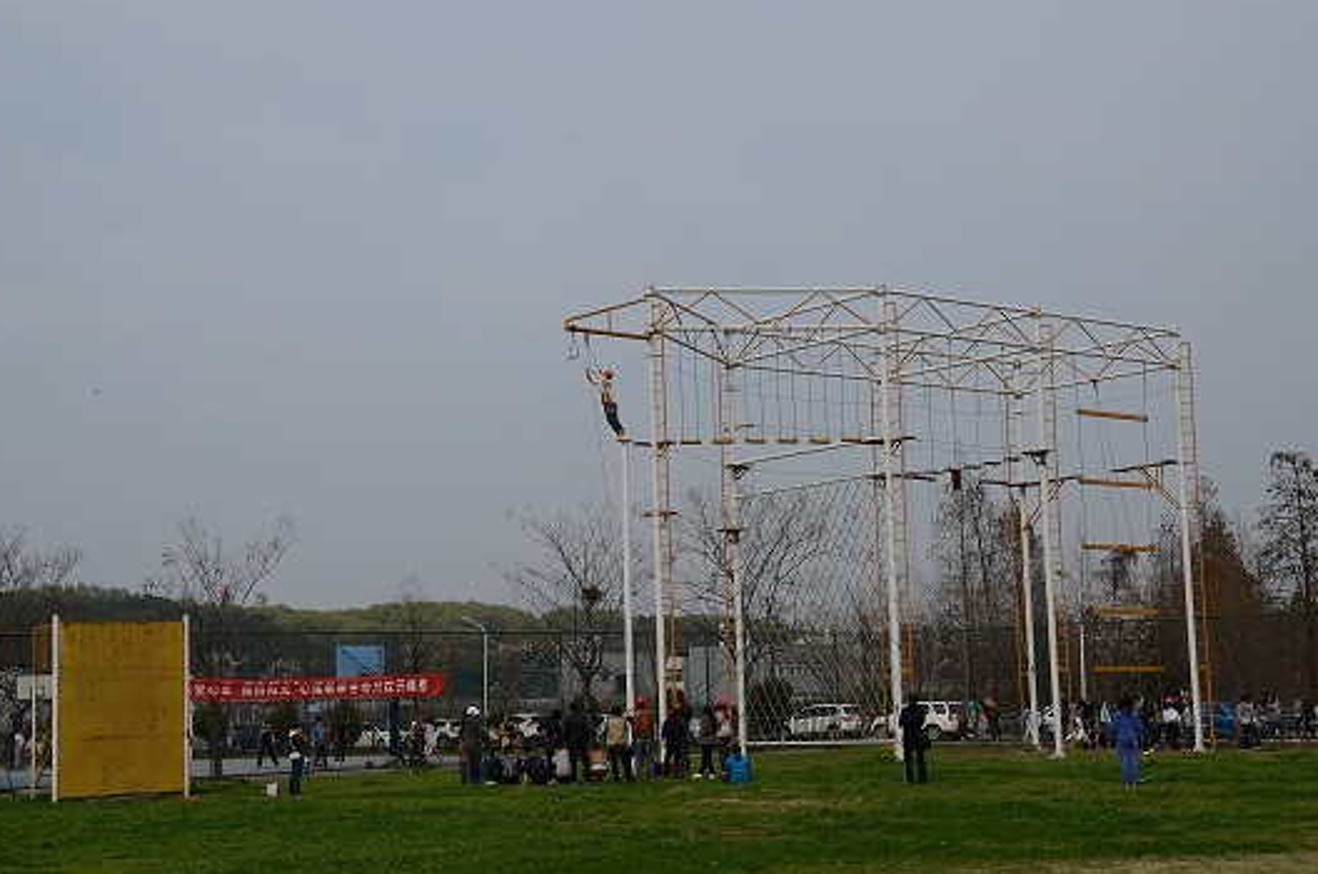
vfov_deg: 24.1
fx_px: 2046
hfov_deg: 35.7
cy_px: 472
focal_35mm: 56
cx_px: 652
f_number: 13
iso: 320
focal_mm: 32
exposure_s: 1/640
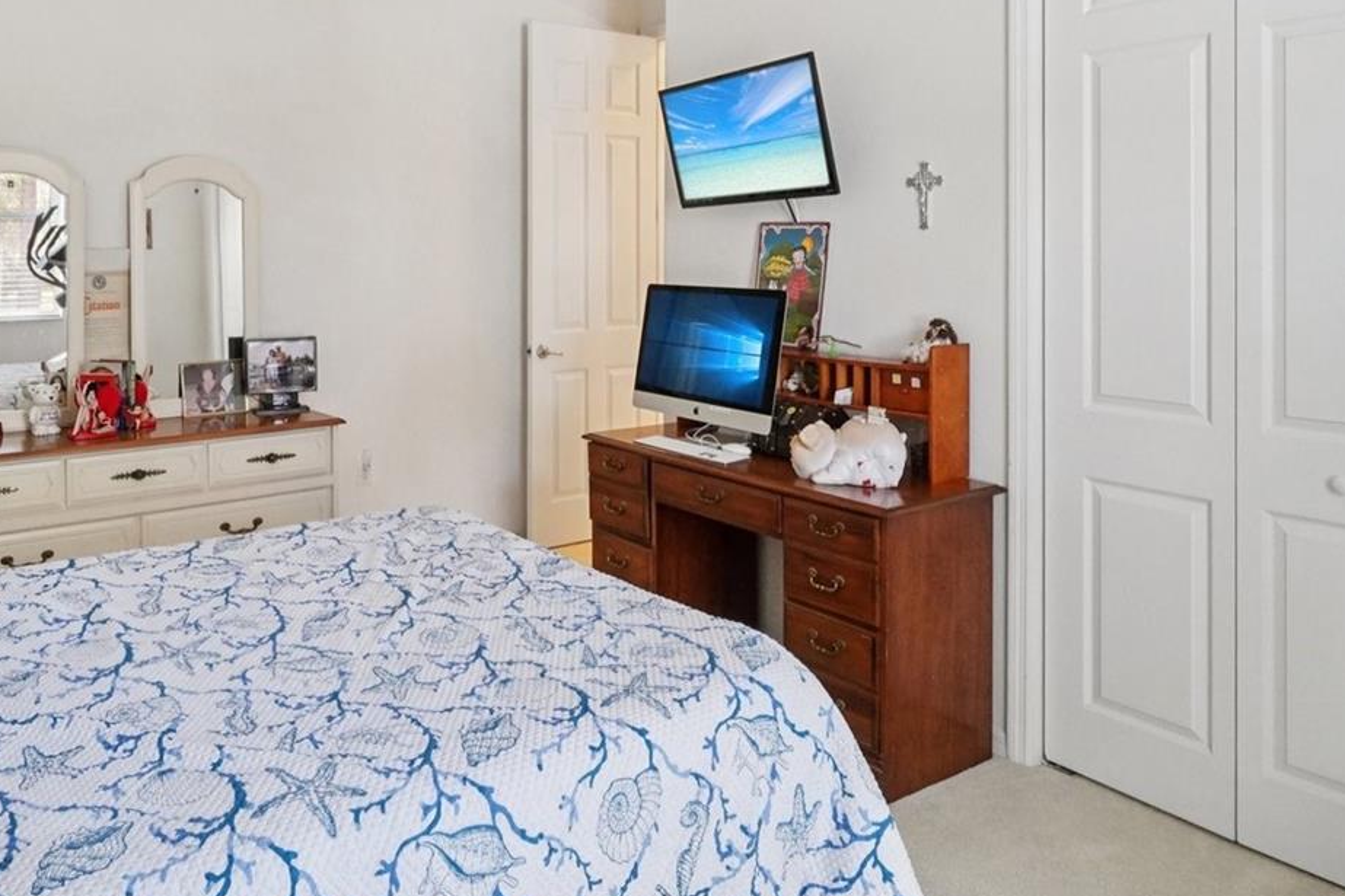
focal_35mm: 26
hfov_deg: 67.6
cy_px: 272
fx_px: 971
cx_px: 456
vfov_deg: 48.4
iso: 1250
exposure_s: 1/30
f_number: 8
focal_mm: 10
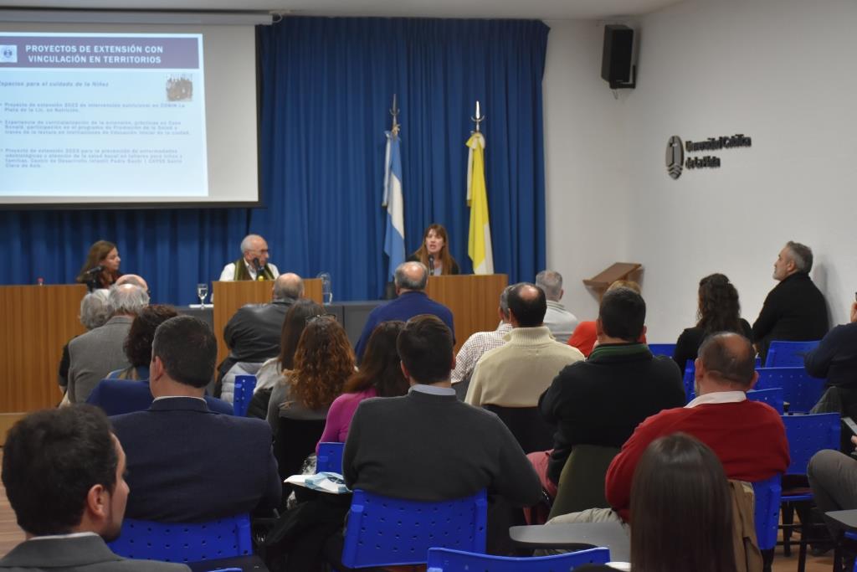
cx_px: 428
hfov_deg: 31.9
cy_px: 286
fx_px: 1500
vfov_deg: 21.6
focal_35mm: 63
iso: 1600
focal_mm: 42
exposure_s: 1/125
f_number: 5.6
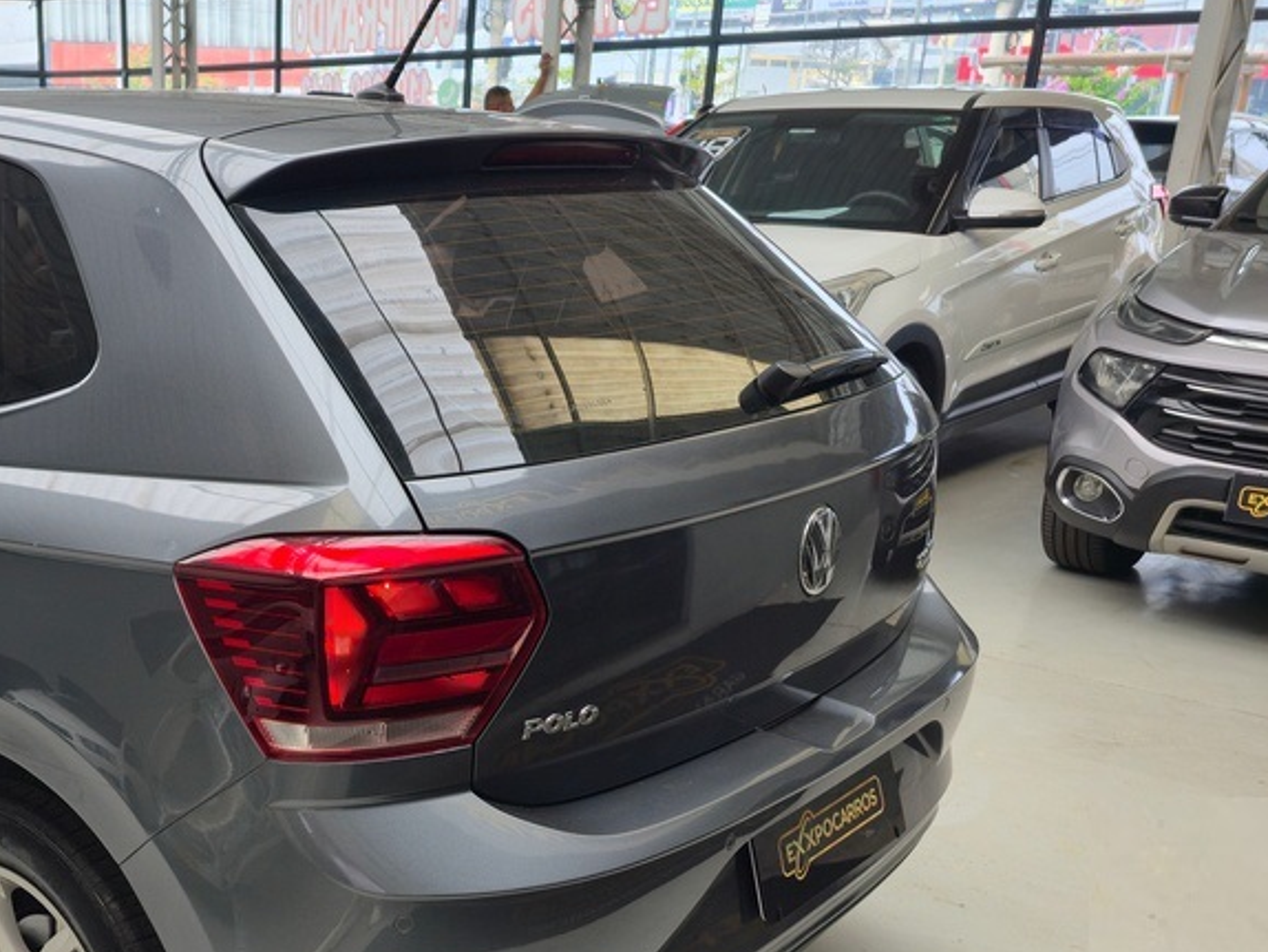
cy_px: 696
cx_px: 210
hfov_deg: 43.1
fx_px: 1502
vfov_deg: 34.5
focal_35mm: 41
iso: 16
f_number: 1.7
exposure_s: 1/60
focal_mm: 6.3
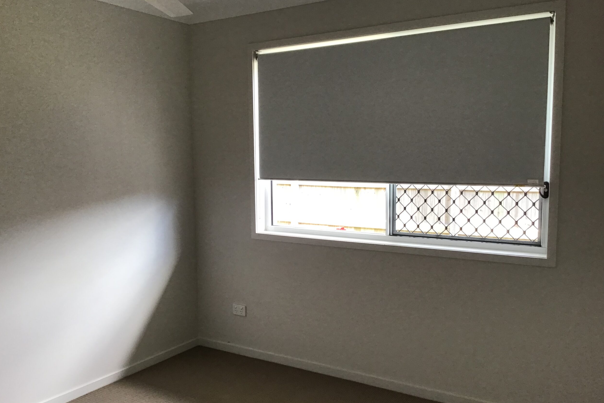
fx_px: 554
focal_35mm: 33
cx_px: 295
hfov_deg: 57.2
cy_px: 216
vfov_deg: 39.9
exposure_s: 1/33
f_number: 2.4
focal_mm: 3.3
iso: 25
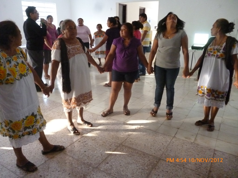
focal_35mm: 28
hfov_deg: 63.4
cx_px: 119
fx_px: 193
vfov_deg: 49.7
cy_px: 89
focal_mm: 5
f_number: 3.1
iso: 800
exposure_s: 1/60
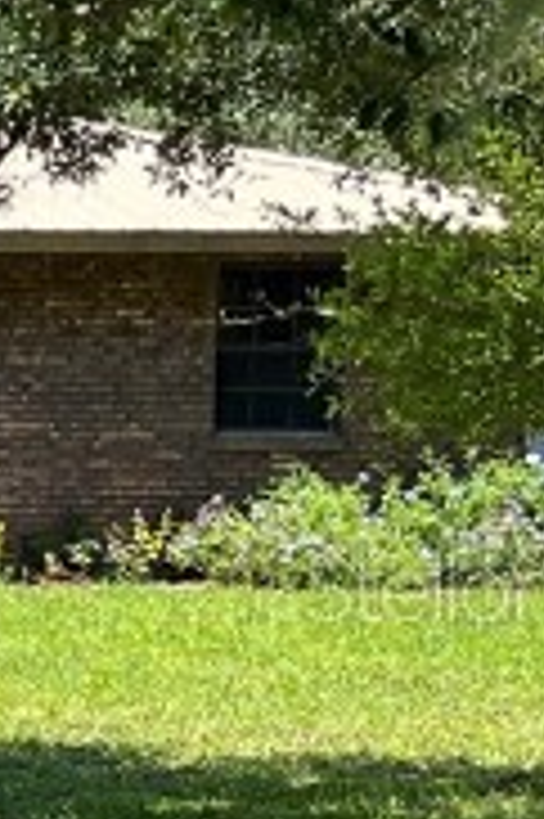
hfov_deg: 7.0
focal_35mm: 152
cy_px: 585
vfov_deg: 13.5
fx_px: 3452
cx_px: -1574
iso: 50
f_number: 1.6
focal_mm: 5.1
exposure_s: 1/1802
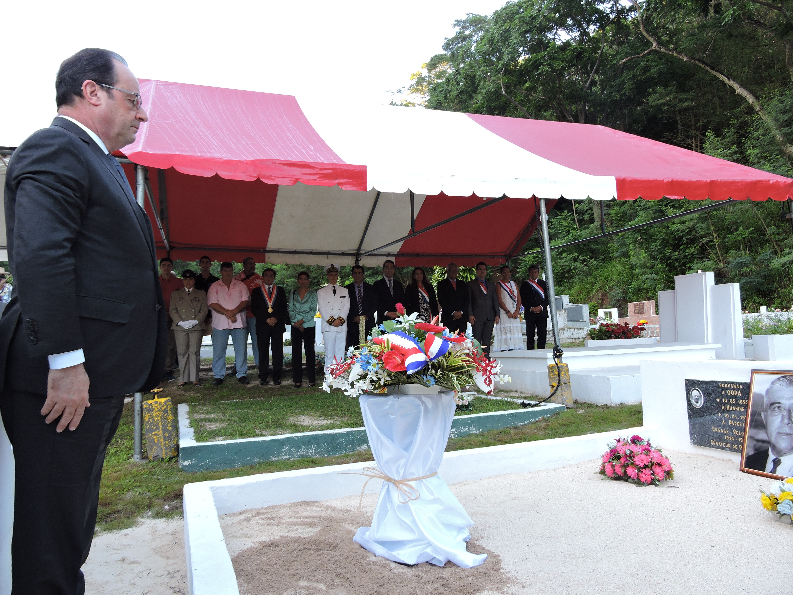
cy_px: 298
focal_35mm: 24
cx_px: 396
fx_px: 550
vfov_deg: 56.8
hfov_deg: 71.6
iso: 100
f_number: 3.3
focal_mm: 4.3
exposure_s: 1/40
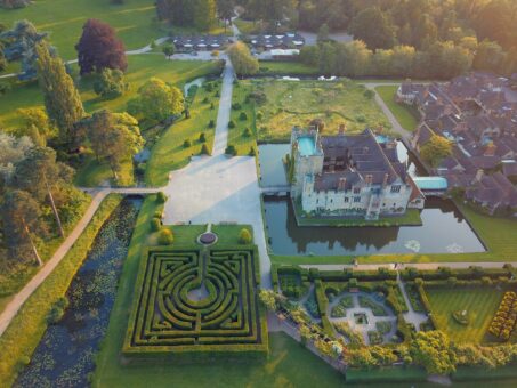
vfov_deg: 53.1
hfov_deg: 67.3
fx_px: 388
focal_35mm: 26
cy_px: 194
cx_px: 258
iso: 100
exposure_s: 1/60
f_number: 2.2
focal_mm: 4.73
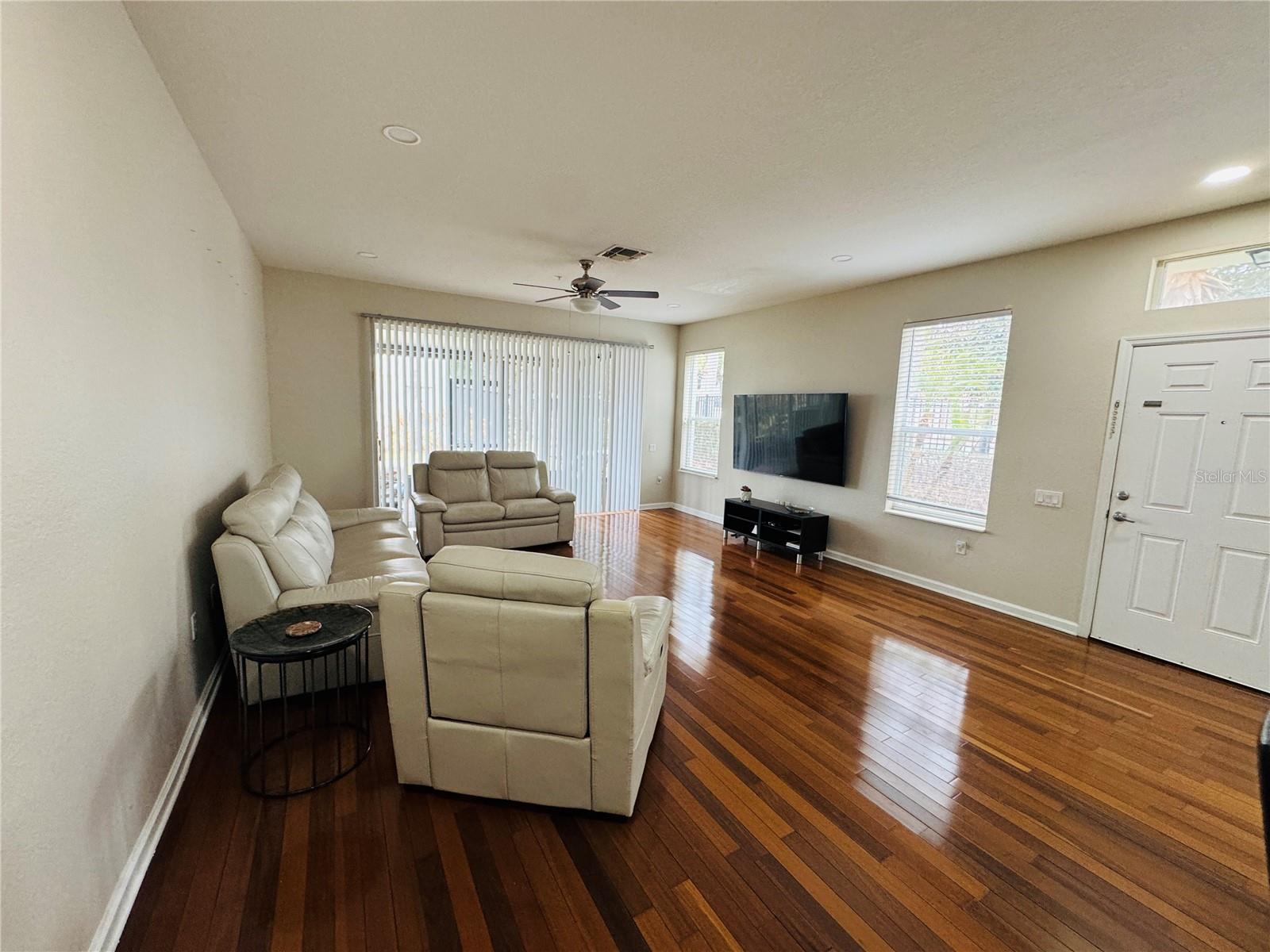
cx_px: 635
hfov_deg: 102.1
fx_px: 514
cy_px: 476
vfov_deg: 85.7
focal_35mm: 14
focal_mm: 2.22
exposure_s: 1/120
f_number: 2.2
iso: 200
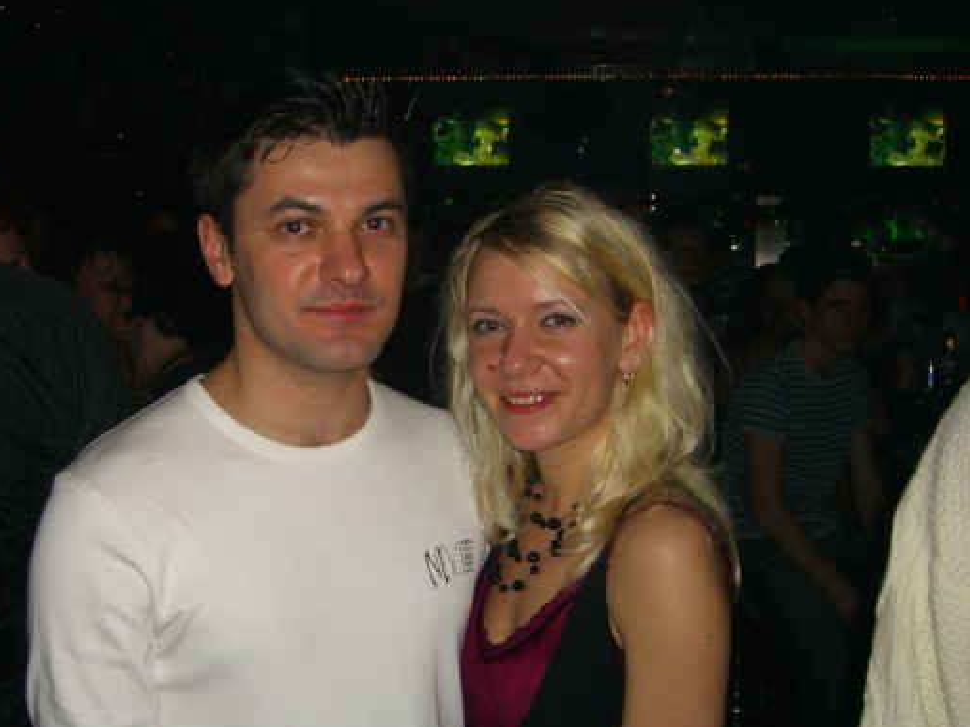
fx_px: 1261
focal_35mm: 45
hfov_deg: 41.9
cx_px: 400
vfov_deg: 32.2
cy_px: 390
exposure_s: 1/60
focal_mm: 7.9
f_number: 2.8
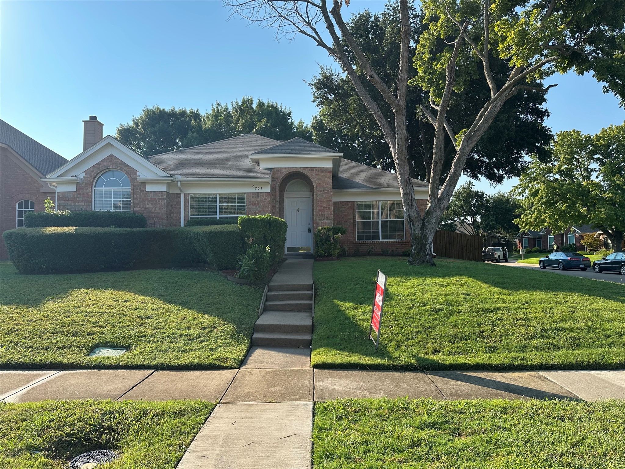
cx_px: 312
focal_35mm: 24
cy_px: 234
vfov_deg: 56.8
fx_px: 433
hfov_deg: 71.6
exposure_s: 1/2070
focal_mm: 6.86
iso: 80
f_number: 1.78
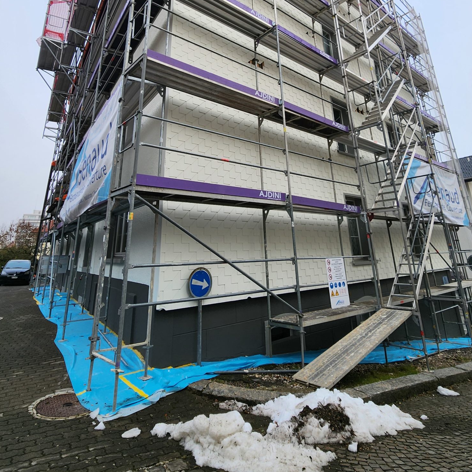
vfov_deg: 70.3
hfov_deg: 74.8
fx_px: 309
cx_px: 240
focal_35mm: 20
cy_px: 124
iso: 50
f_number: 2.2
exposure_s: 1/288
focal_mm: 2.2
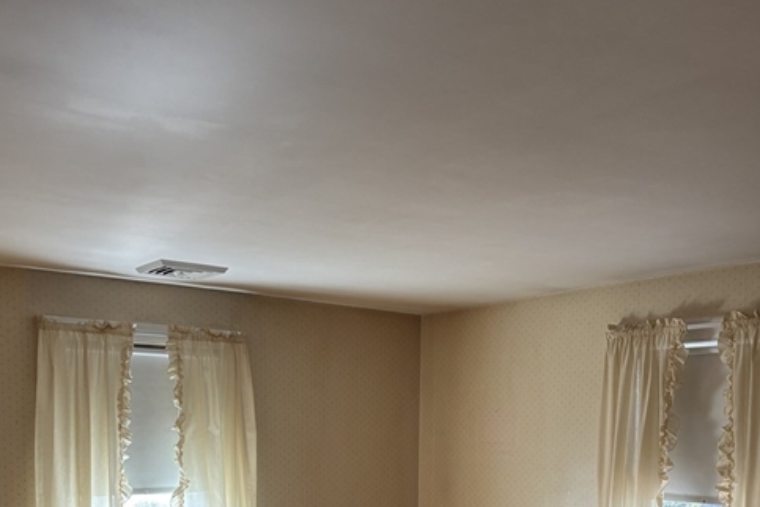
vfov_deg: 29.2
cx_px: 434
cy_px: 507
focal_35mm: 43
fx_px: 908
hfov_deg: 45.3
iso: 125
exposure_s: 1/95
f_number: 1.6
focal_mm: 5.96
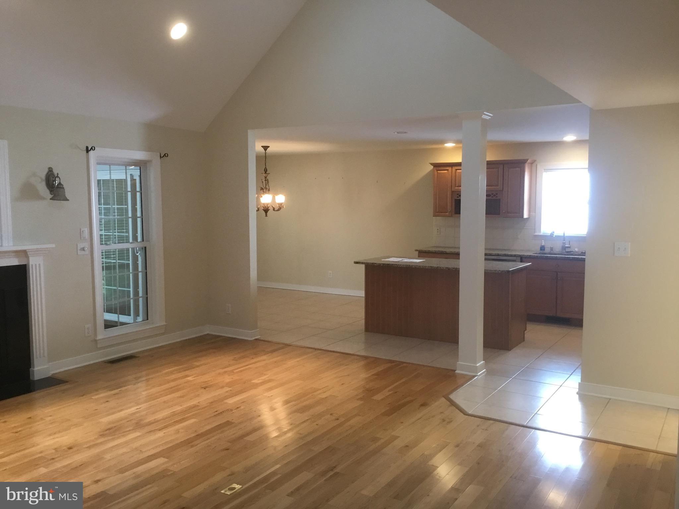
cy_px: 254
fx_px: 608
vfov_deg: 45.4
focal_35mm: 31
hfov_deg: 58.4
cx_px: 340
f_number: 2.4
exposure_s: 1/30
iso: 100
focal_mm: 3.3
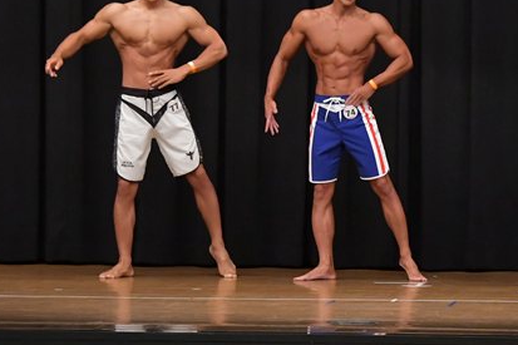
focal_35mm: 276
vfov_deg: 5.0
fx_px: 3970
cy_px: 127
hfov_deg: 7.4
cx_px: 450
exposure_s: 1/400
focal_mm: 98
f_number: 5.6
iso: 6400
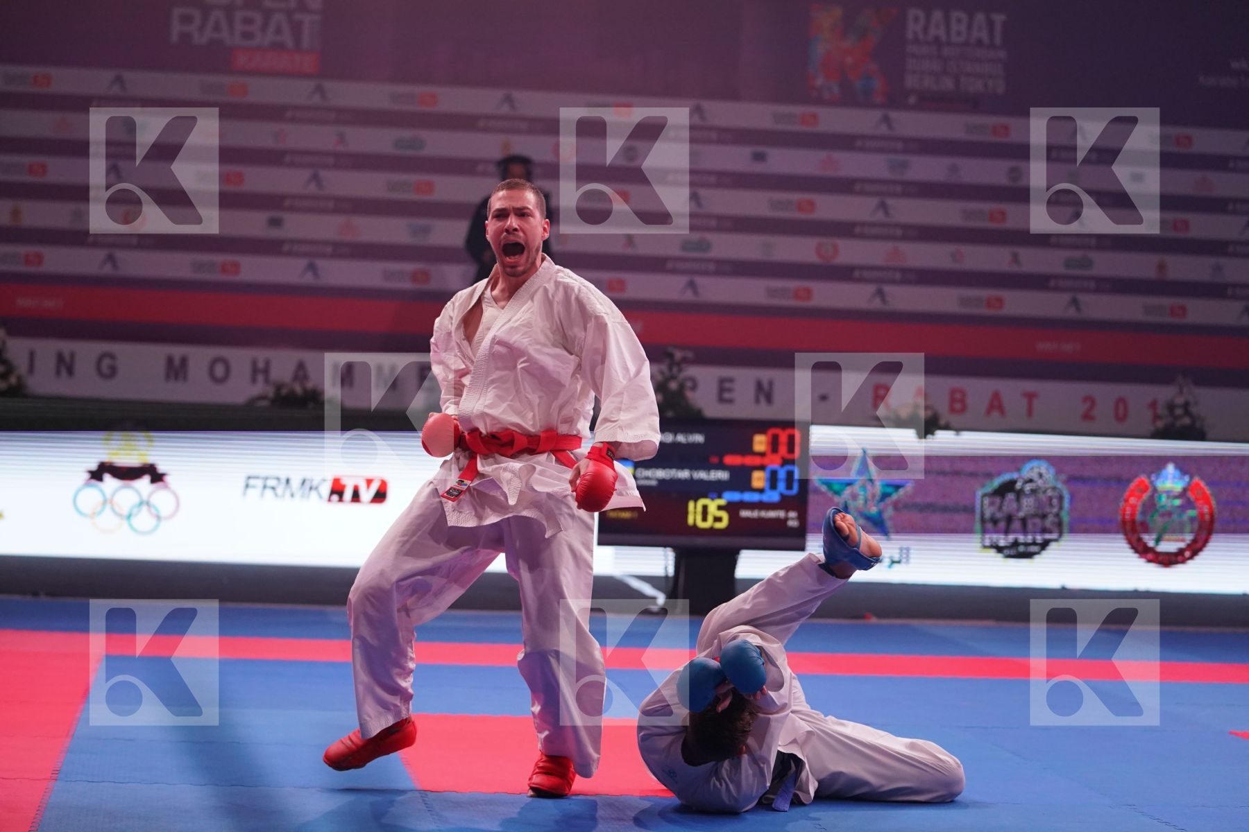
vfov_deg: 16.5
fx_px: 2879
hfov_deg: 24.5
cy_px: 416
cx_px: 624
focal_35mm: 83
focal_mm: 83
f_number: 2.8
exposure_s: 1/1000
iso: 3200
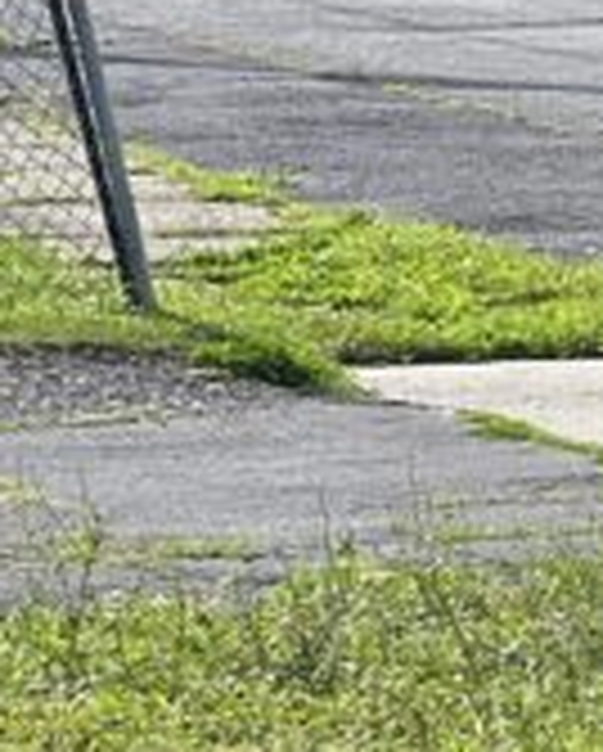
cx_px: 1606
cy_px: 1018
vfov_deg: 5.6
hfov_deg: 4.4
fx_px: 7682
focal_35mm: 345
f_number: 2.8
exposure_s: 1/365
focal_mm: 9
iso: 32
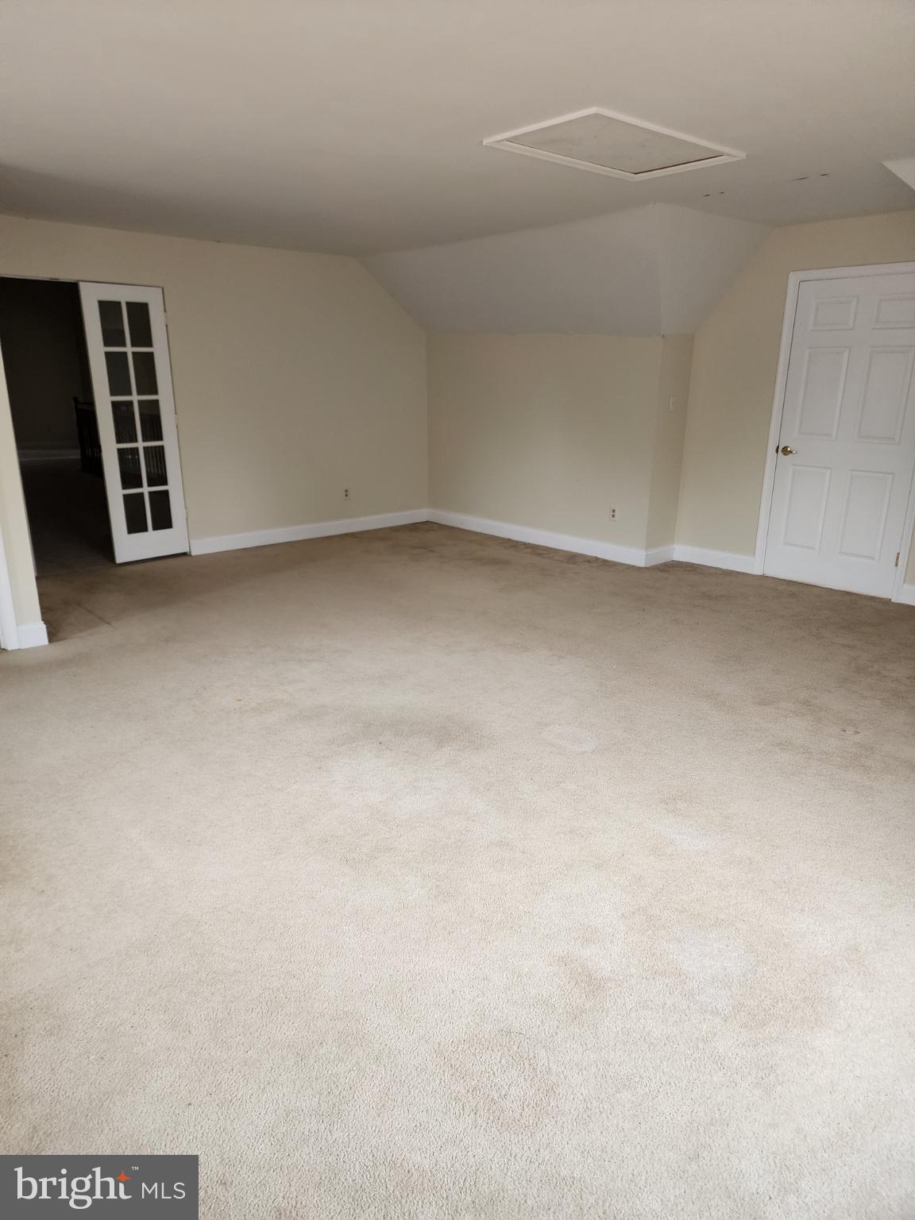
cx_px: 458
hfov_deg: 58.9
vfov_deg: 73.9
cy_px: 610
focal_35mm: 23
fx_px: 811
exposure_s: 1/120
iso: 320
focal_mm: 6.4
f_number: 1.8
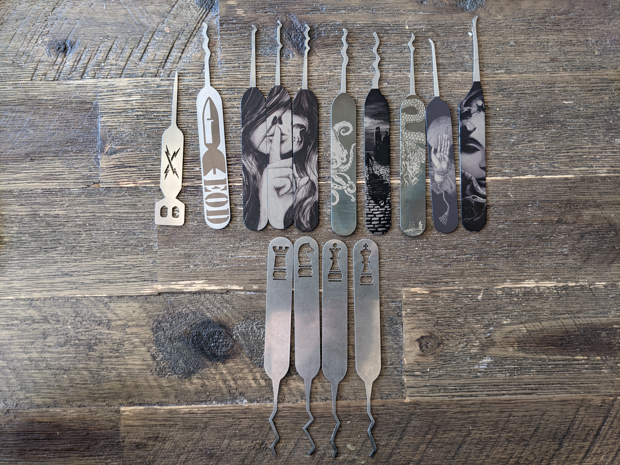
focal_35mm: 27
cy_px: 232
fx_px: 484
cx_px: 310
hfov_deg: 65.3
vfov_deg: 51.4
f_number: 1.73
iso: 108
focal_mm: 4.38
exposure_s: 1/24
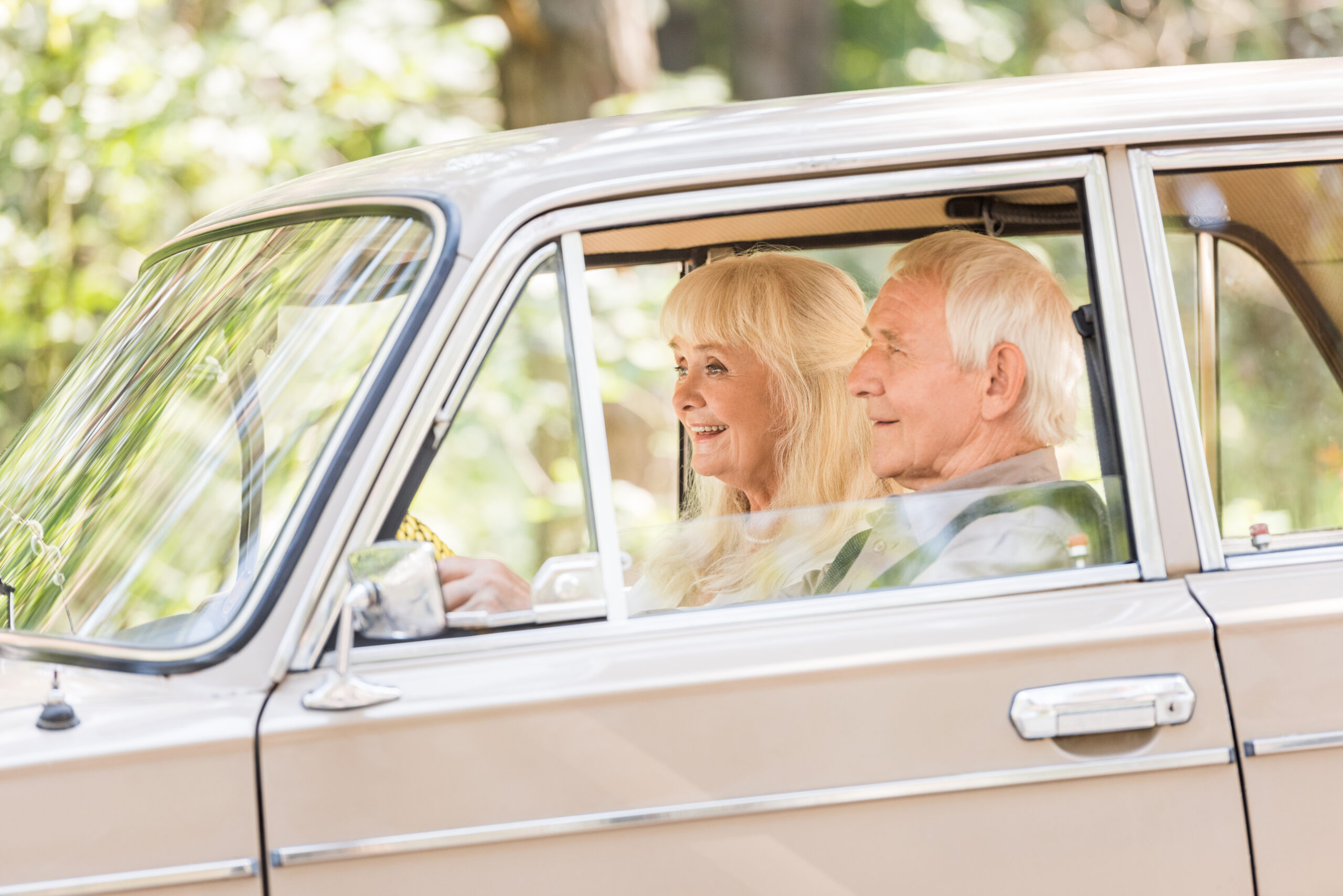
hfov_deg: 10.5
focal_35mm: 195
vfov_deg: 7.1
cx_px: 672
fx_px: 7277
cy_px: 448
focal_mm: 195
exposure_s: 1/320
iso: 800
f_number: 4
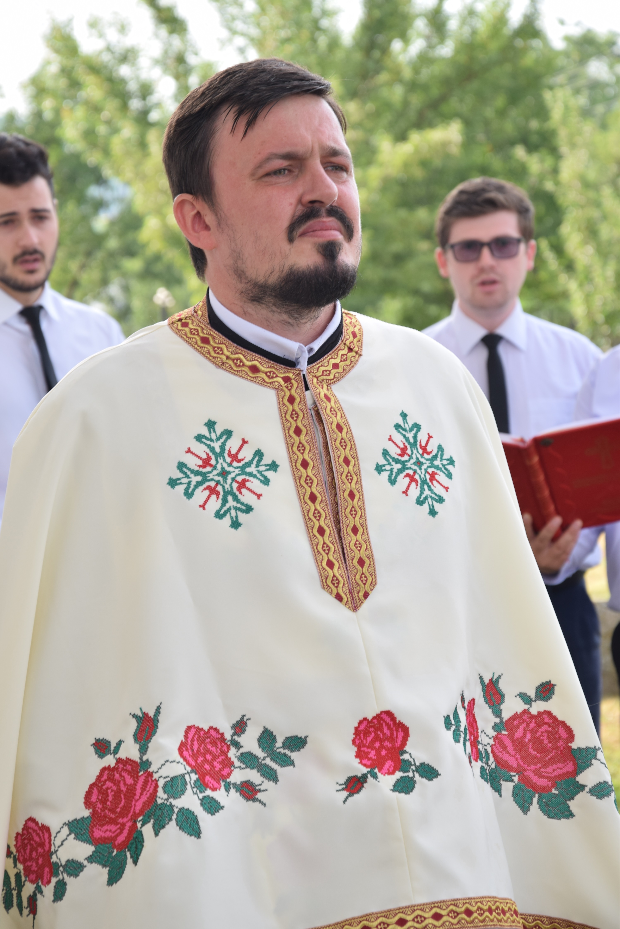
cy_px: 464
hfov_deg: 10.8
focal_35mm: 128
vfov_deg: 16.1
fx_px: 3291
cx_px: 310
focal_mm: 85
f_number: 7.1
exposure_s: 1/60
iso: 100
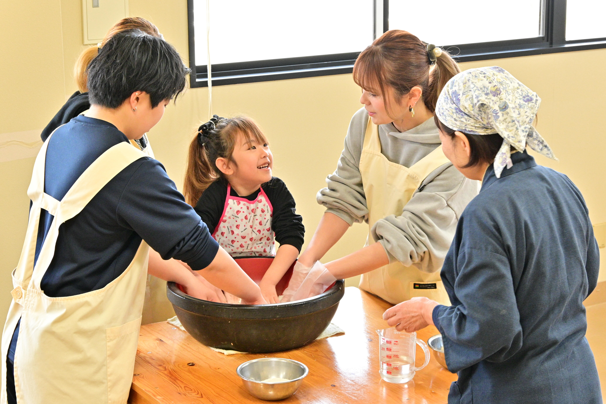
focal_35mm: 76
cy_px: 202
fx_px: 1288
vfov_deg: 17.8
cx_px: 303
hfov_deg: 26.5
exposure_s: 1/80
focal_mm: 51
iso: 1400
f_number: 8
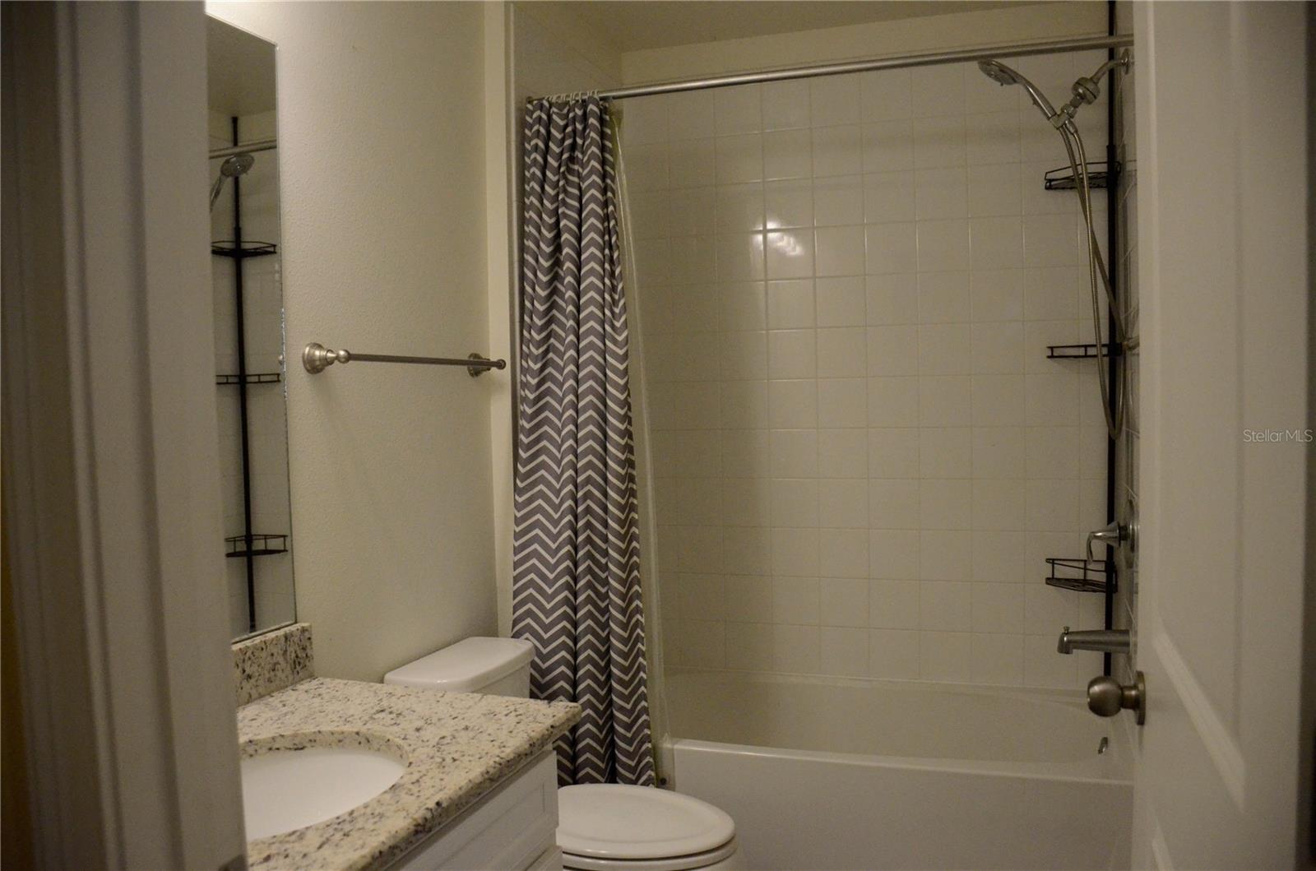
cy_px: 436
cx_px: 658
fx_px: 985
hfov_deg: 67.5
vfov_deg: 47.7
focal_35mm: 27
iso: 4000
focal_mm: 18
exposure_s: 1/1250
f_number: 3.5
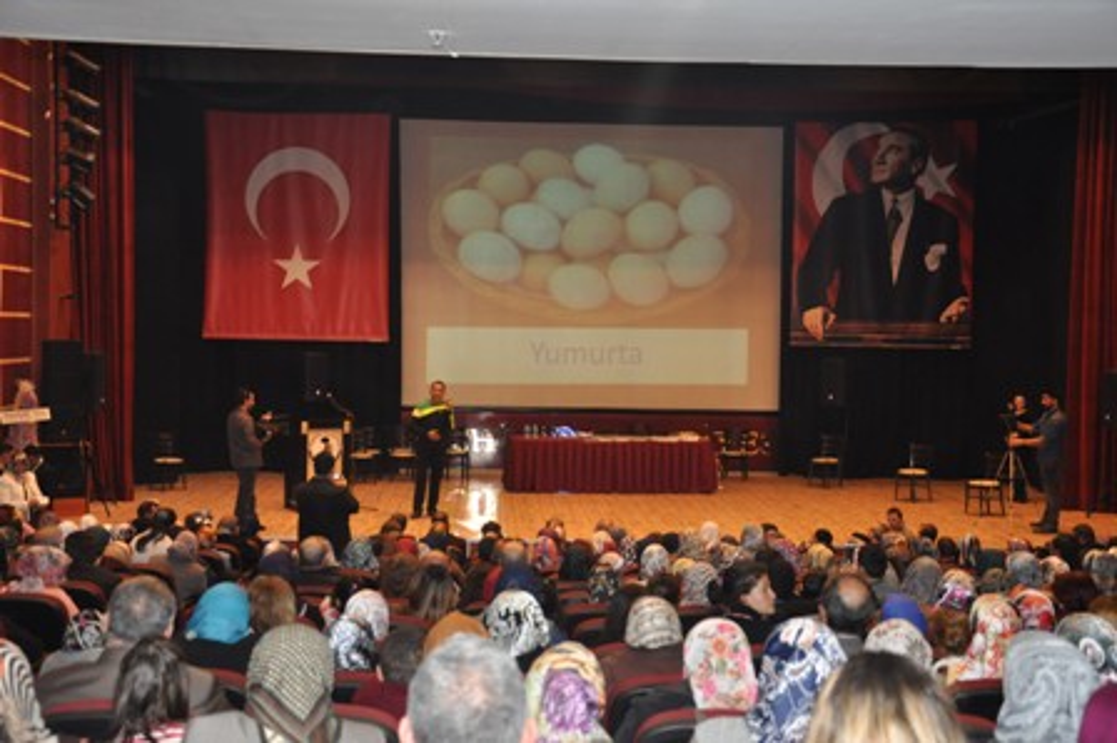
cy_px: 372
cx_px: 558
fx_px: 1488
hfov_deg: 41.1
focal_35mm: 48
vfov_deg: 28.0
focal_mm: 32
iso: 1000
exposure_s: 1/60
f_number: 4.2
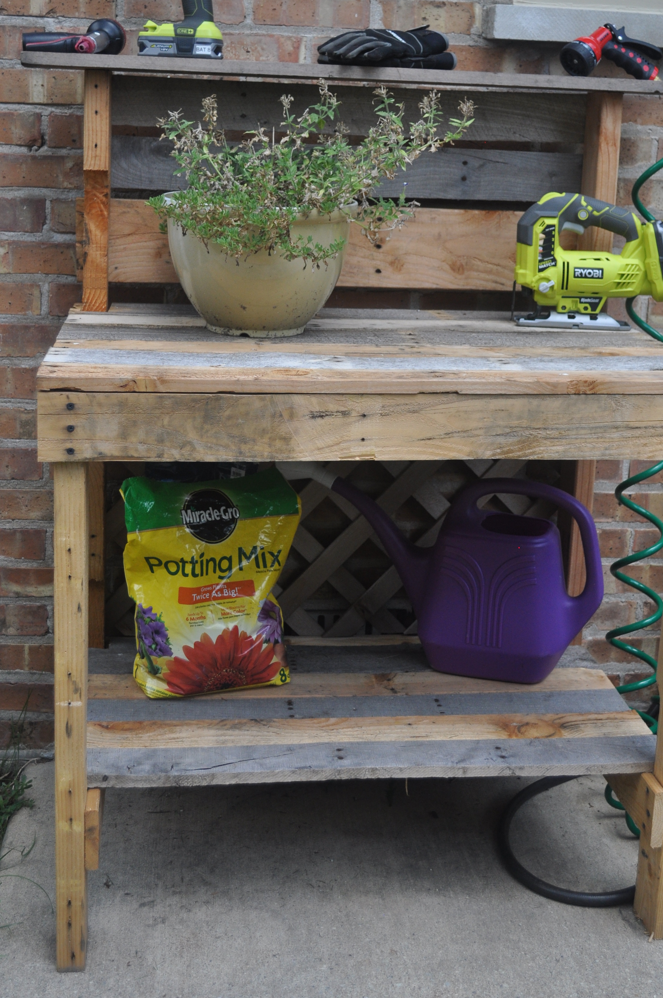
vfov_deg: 42.5
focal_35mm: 46
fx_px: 1274
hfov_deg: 29.2
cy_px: 379
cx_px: 362
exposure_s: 1/1000
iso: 450
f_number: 4
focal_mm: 24
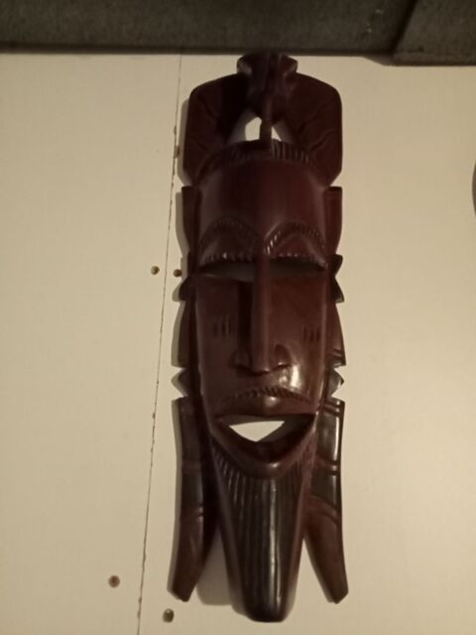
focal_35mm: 28
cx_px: 238
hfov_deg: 49.7
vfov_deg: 63.4
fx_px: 513
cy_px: 318
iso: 2710
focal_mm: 3.46
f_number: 2.2
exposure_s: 1/25
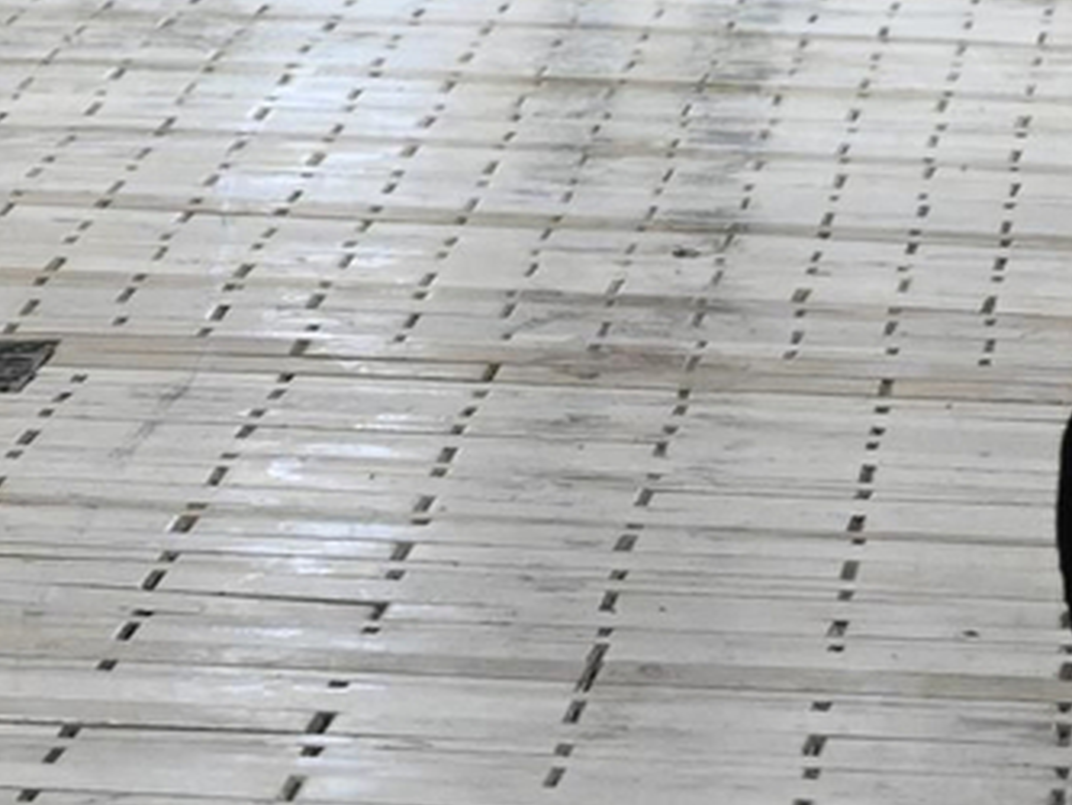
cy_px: -87
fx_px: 20601
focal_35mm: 665
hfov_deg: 3.0
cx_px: -457
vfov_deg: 2.2
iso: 4000
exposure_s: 1/320
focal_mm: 96
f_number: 5
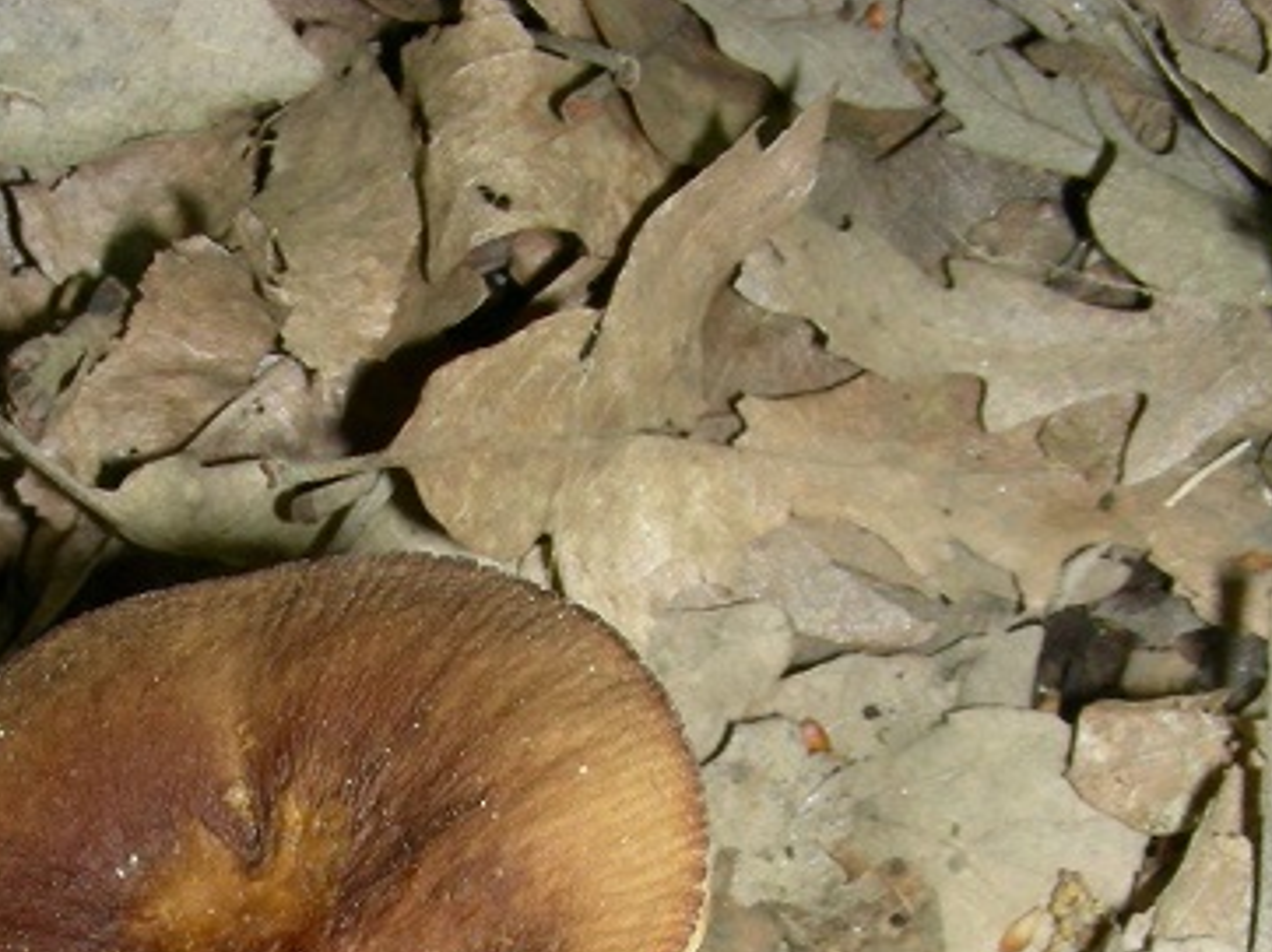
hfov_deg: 23.1
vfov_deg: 17.0
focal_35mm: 84
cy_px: 1033
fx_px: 3085
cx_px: 358
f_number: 6.8
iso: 50
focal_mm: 6.3
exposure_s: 1/60.1
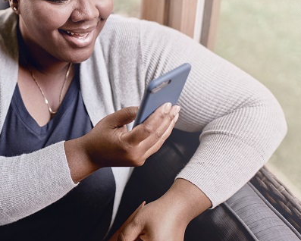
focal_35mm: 62
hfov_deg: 29.7
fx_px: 553
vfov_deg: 24.5
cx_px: 58
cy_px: 89
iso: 200
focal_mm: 35
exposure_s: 1/200
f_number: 1.6
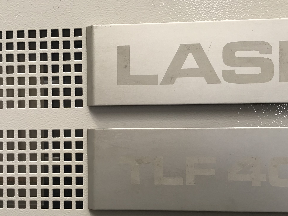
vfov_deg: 25.2
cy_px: 120
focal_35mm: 58
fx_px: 483
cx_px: 145
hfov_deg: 33.2
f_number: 1.8
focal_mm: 3.99
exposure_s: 1/154
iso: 20
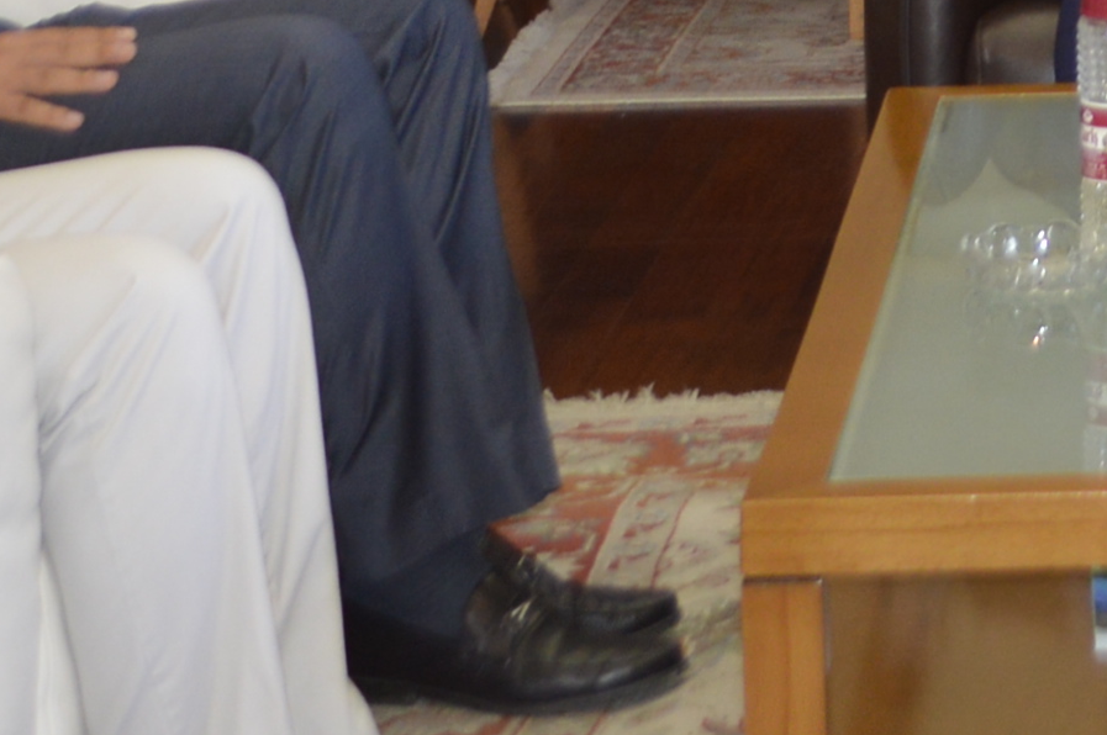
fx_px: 5099
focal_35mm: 166
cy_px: -1015
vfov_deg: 7.7
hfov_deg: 12.0
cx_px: 1448
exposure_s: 1/80
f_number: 4
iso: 400
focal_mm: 22
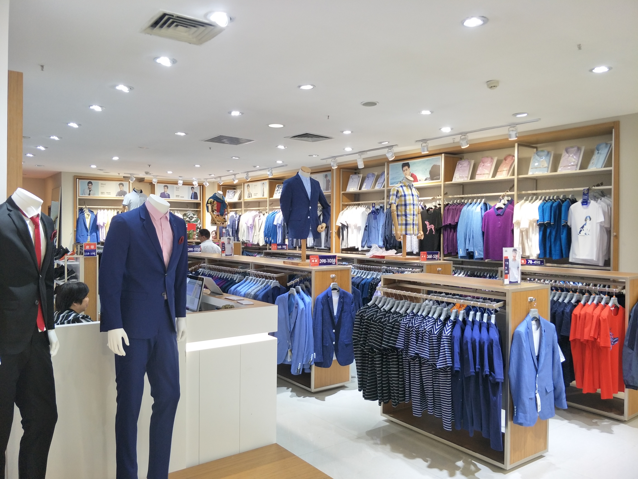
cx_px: 319
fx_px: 442
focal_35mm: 24
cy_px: 240
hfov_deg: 71.6
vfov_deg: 56.8
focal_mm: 4.1
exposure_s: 1/50
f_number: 1.7
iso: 147
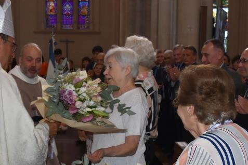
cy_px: 114
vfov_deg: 18.3
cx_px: 100
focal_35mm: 74
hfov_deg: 27.3
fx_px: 510
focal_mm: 23
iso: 1250
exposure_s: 1/60
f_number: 5.6
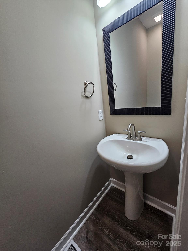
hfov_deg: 89.9
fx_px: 94
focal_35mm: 13
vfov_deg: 106.2
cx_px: 94
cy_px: 126
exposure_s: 1/60
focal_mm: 2.2
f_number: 2.2
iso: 100
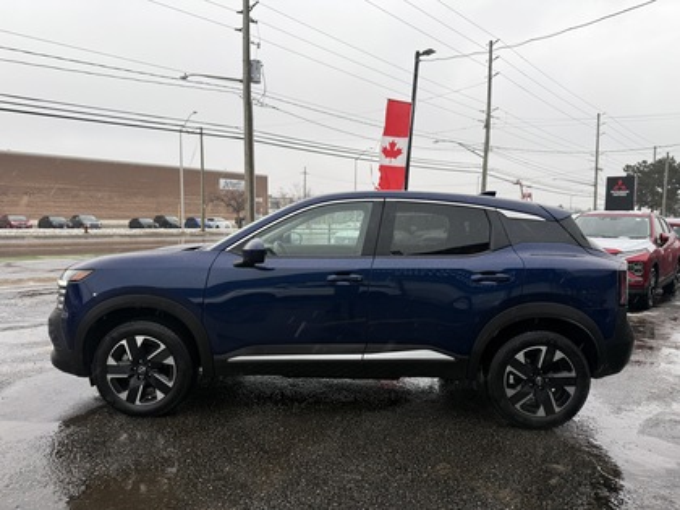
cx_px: 340
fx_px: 471
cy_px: 255
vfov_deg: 56.8
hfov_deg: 71.6
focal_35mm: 24
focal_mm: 6.76
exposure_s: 1/370
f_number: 1.78
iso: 80
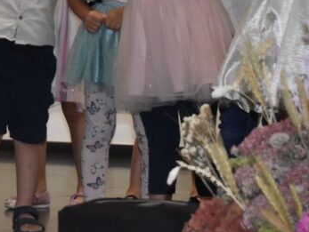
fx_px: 2431
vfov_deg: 5.4
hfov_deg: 7.1
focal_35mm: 272
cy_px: -61
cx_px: -227
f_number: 5.6
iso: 2800
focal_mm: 52
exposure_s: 1/200
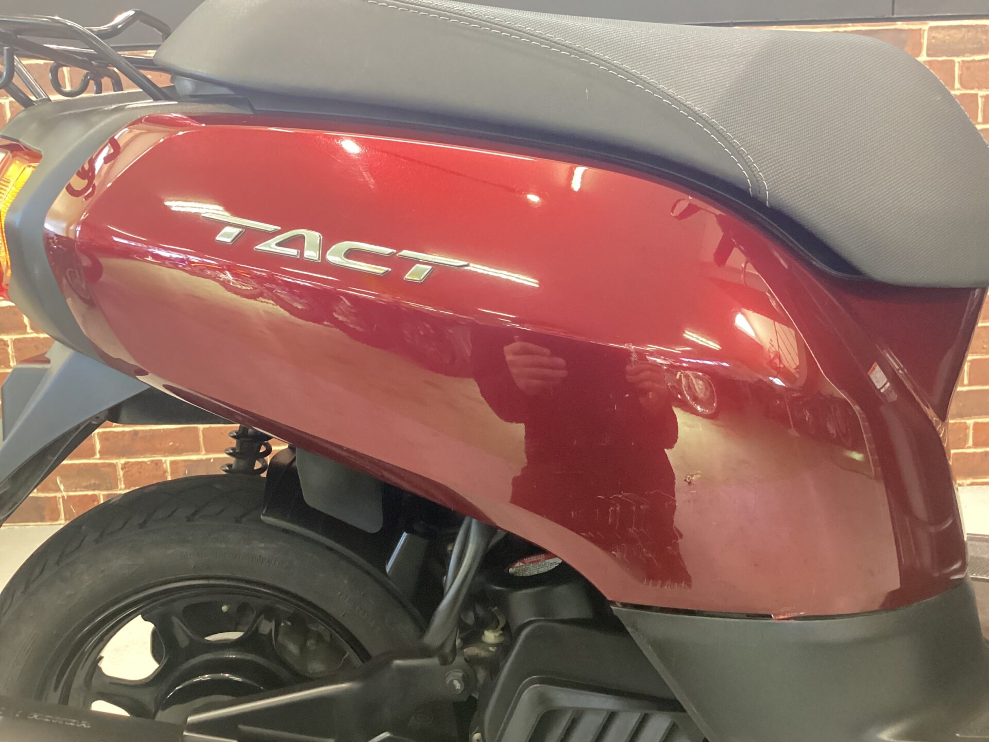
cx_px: 494
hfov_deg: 58.4
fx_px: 886
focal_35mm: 31
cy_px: 371
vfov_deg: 45.4
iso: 320
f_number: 2.4
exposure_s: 1/33
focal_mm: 3.3
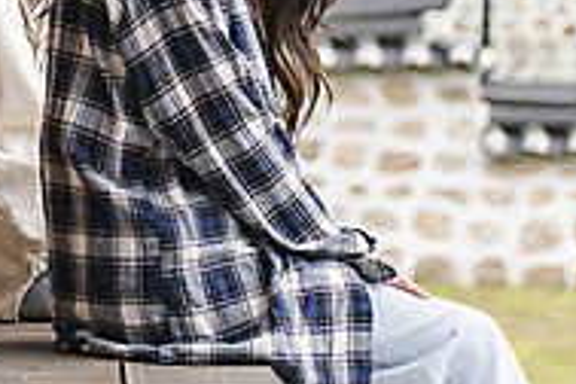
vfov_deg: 6.1
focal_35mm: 222
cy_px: -195
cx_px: 64
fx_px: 3552
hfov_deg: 9.2
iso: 200
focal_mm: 70
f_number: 2.8
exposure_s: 1/800
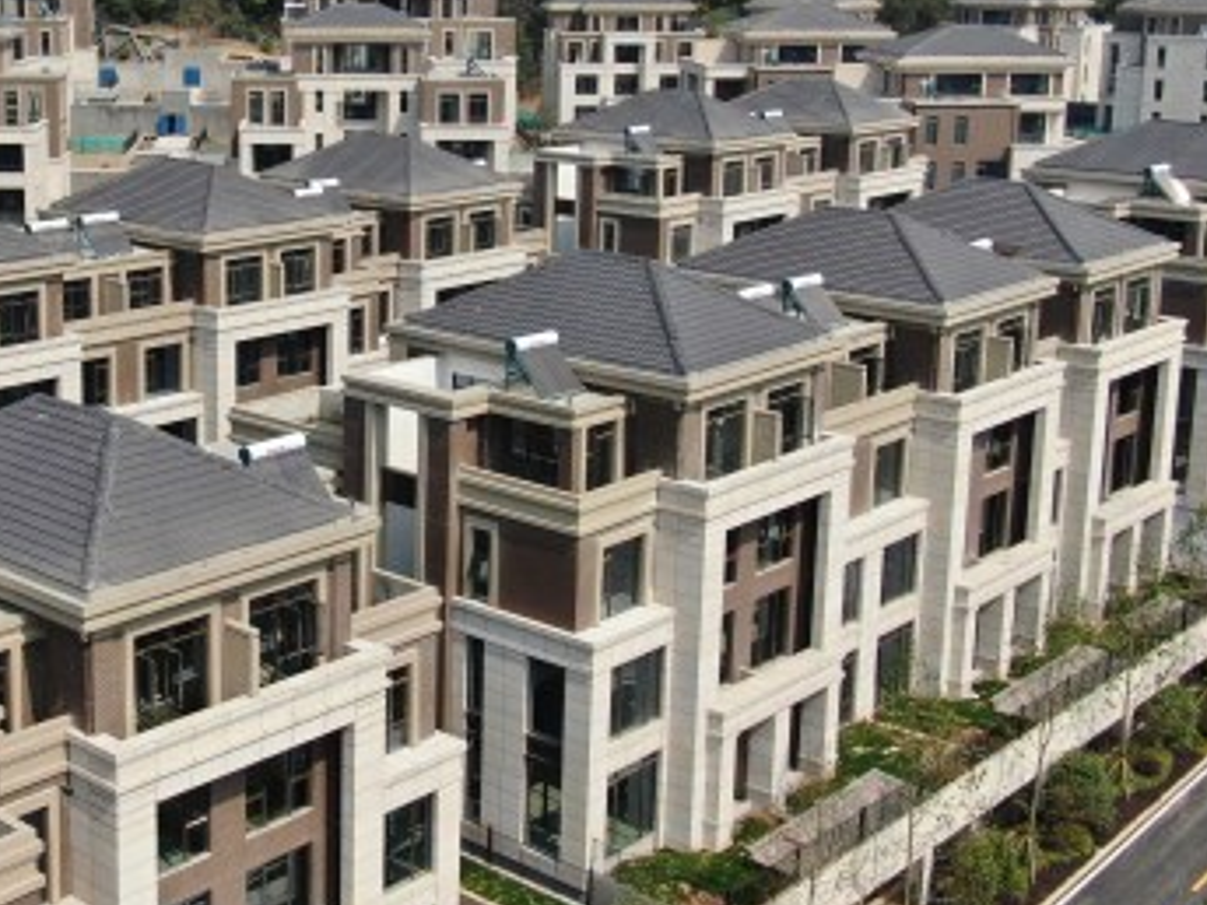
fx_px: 1883
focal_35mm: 54
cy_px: 305
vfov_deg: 26.9
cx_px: 263
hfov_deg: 34.6
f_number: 3
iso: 100
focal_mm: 5
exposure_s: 1/1000
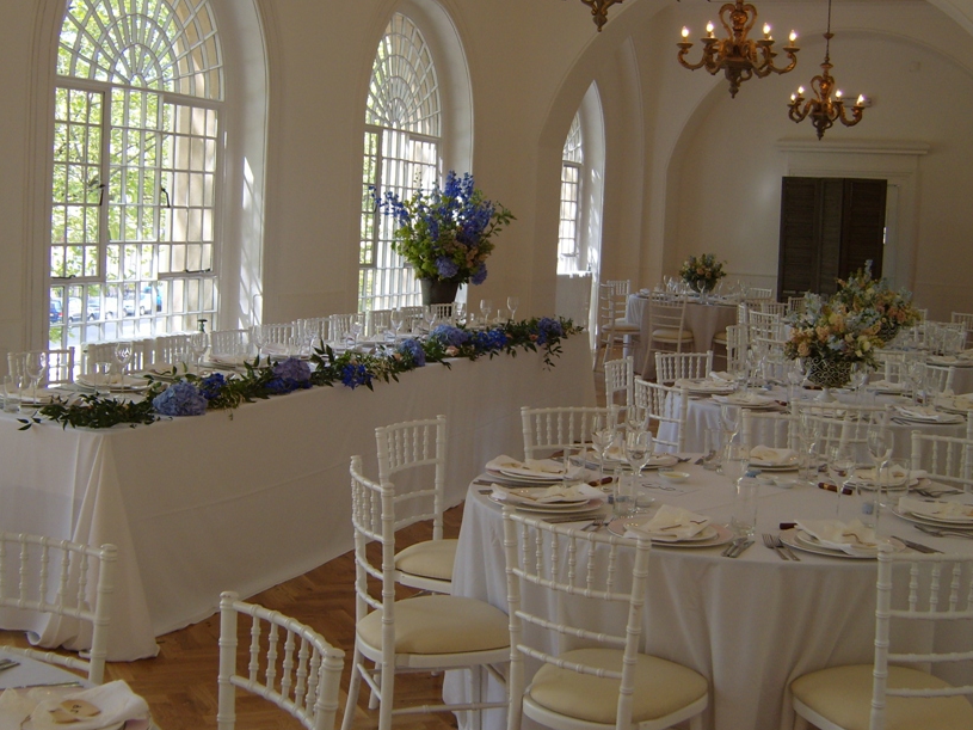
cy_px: 330
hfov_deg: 40.3
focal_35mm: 47
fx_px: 1321
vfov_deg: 30.9
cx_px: 412
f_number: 2.8
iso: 80
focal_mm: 7.4
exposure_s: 1/90
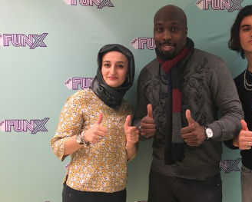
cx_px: 191
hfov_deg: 41.5
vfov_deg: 34.9
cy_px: 89
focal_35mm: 43
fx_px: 321
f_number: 2.2
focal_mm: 4.15
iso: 100
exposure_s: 1/33
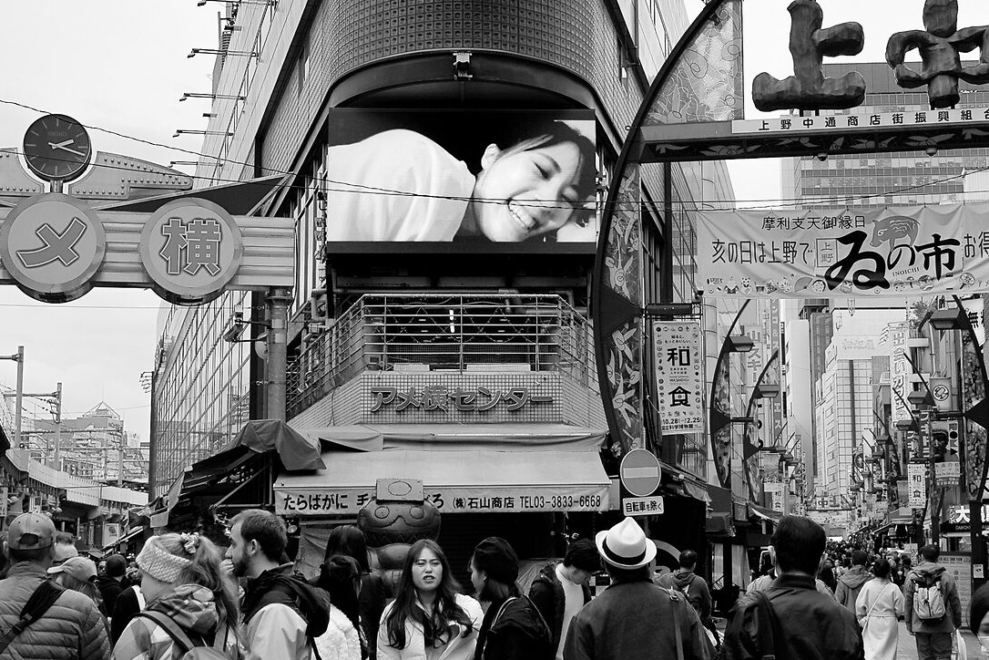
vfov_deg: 31.0
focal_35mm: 43
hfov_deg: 45.0
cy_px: 389
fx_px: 1184
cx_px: 371
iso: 100
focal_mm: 13
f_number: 4.5
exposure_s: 1/400
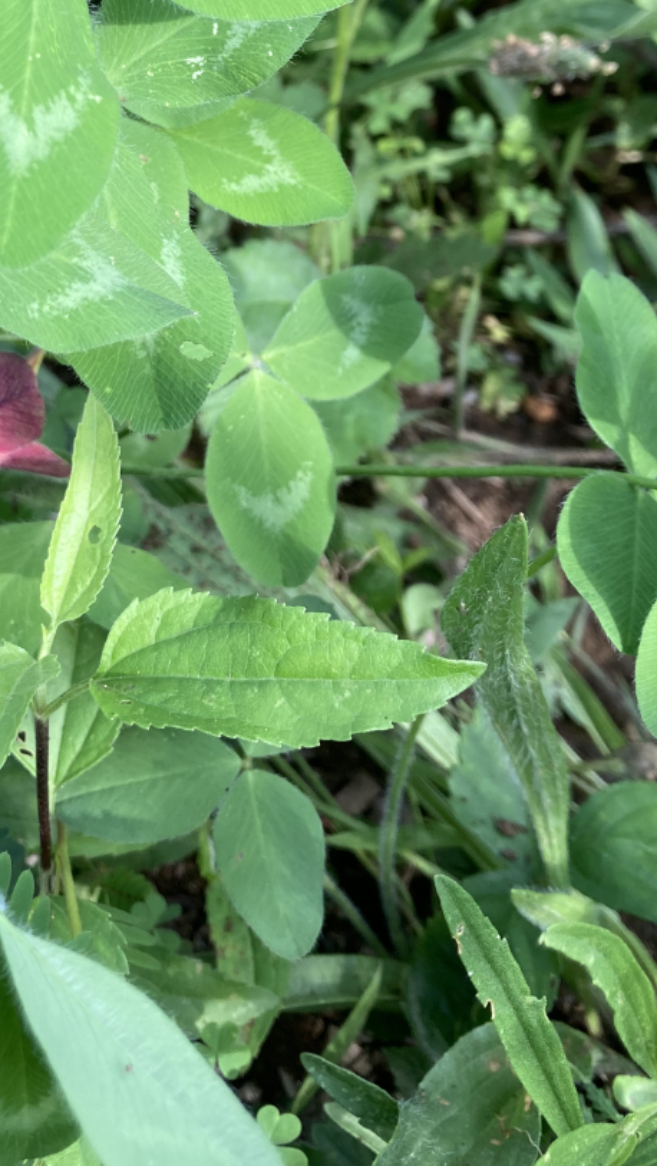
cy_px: 217
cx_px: 131
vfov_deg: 37.0
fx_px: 1671
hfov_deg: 22.0
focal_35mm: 54
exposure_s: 1/298
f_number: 1.8
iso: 20
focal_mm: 4
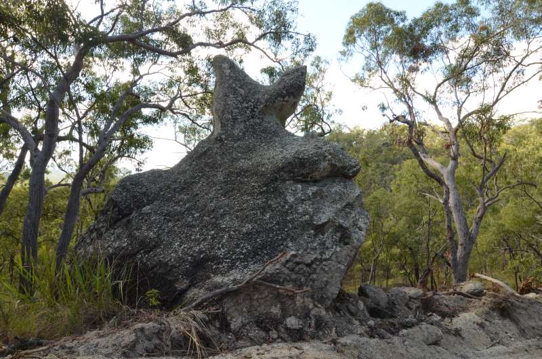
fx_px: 316
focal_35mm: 21
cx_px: 271
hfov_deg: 81.3
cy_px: 180
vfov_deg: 59.3
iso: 320
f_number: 9
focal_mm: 14
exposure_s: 1/80
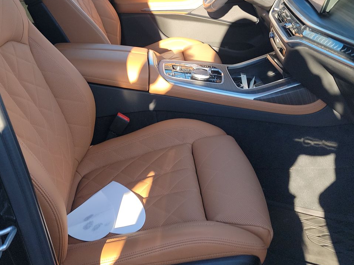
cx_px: 130
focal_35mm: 40
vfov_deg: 35.4
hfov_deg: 46.3
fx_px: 409
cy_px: 75
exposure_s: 1/119
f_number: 1.8
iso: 53
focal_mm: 6.7
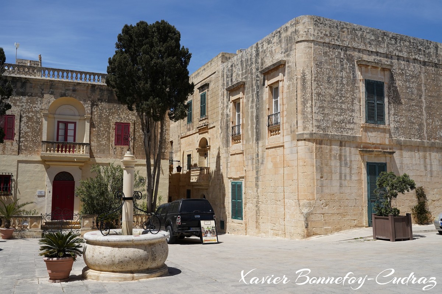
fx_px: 417
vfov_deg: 38.9
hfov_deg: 55.8
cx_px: 221
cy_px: 147
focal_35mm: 34
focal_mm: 34
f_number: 9
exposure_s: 1/2500
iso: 800
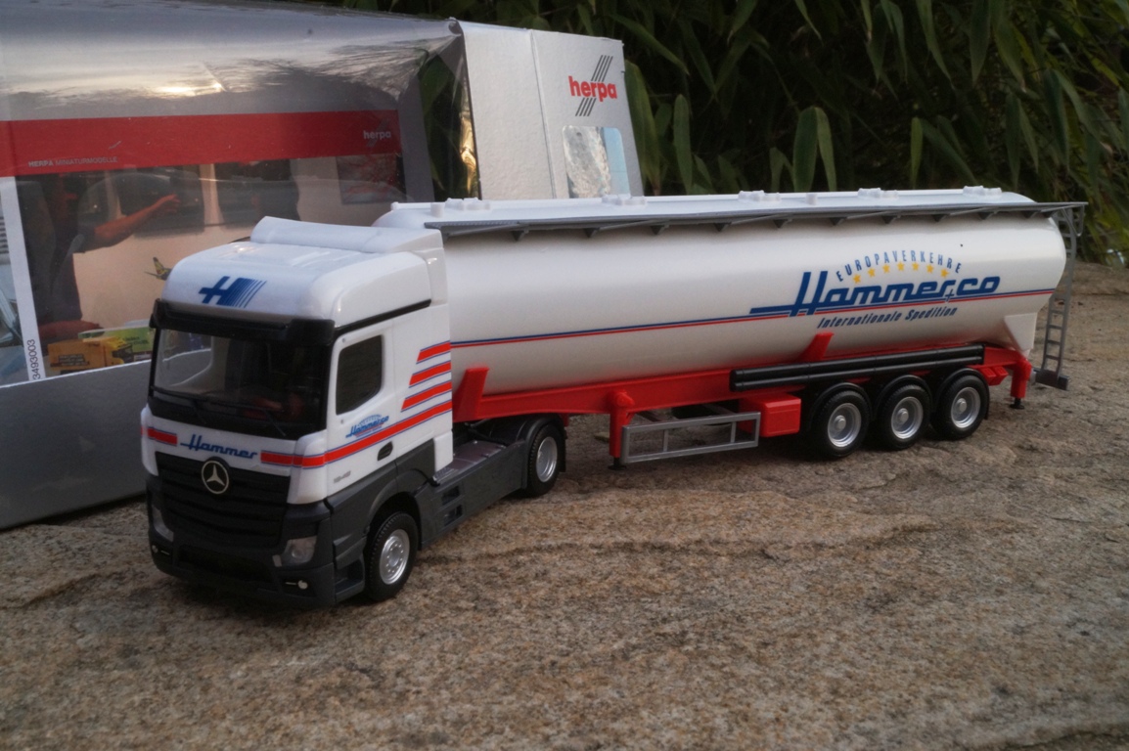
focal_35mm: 39
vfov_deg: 34.2
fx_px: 1222
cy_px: 376
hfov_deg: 49.6
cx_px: 564
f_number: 25
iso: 640
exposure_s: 1/60
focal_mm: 26
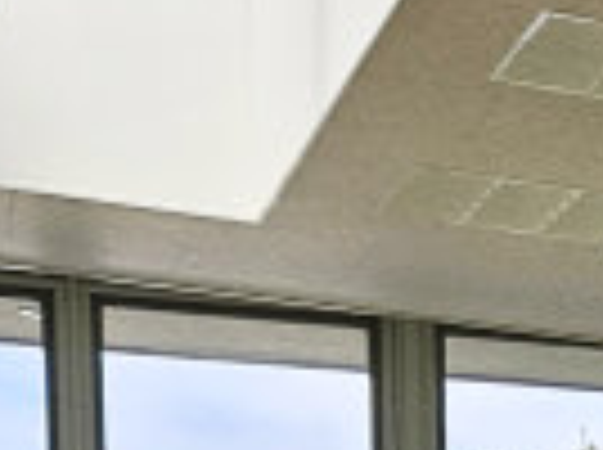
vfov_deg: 7.8
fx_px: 2991
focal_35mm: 172
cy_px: 1197
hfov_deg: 9.8
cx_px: 1548
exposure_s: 1/180
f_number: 1.8
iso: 32
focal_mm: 5.4
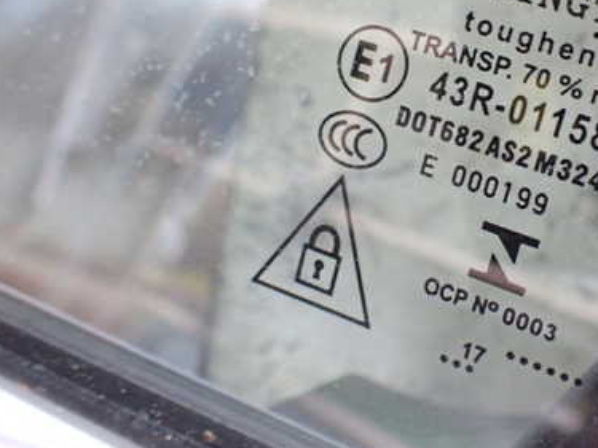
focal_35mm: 48
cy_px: 148
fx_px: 829
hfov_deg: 38.3
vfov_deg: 30.0
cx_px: 470
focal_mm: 5.4
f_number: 2.3
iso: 800
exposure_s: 1/60
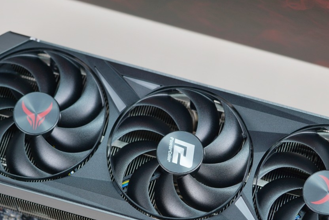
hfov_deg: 11.9
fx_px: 1581
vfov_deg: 7.9
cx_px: 164
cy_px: 170
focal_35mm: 173
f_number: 2.8
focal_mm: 90
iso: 125
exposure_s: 1/80
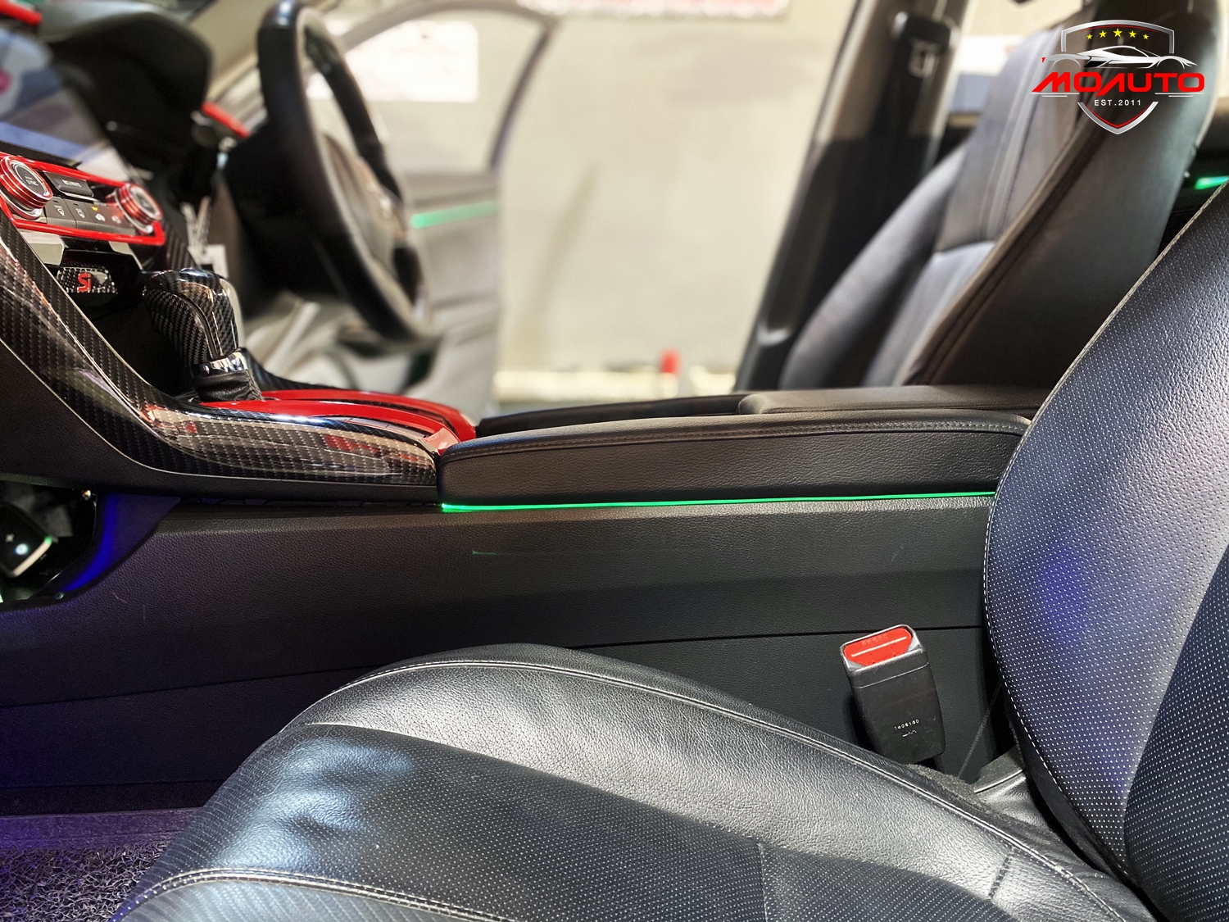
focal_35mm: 26
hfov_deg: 67.3
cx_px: 614
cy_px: 461
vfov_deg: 53.1
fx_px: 923
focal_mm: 4.25
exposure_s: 1/50
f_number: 1.8
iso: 320
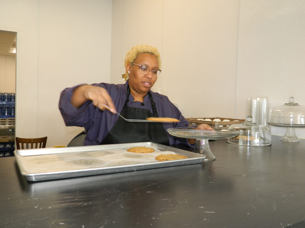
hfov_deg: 58.4
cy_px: 114
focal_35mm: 31
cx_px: 152
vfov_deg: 45.4
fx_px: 273
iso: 100
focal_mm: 5.6
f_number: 3.2
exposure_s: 1/30
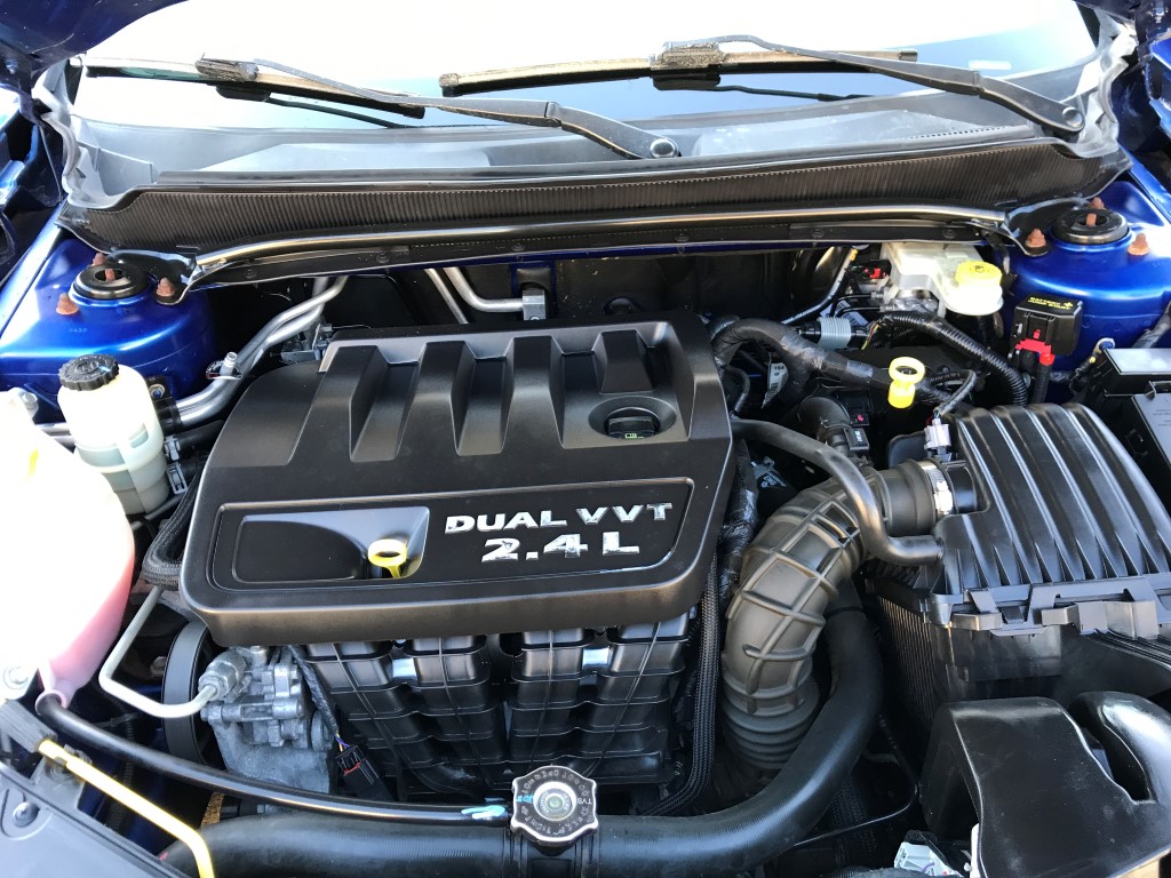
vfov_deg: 49.7
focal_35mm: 28
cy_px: 439
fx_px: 947
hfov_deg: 63.4
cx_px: 586
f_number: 1.8
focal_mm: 3.99
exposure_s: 1/26
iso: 25
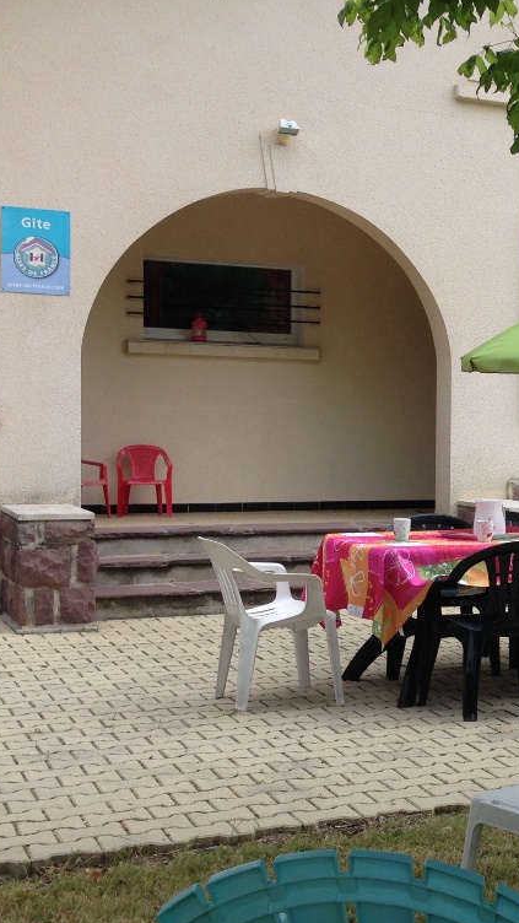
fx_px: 1566
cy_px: 491
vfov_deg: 32.8
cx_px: 705
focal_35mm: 64
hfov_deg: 17.5
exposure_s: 1/328
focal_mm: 4.12
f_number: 2.4
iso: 50
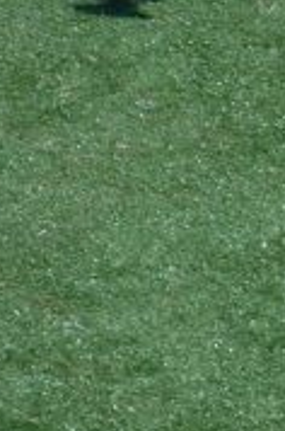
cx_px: 405
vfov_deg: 1.0
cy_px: 182
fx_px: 24091
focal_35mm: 2021
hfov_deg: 0.7
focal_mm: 400
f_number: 5.6
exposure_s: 1/800
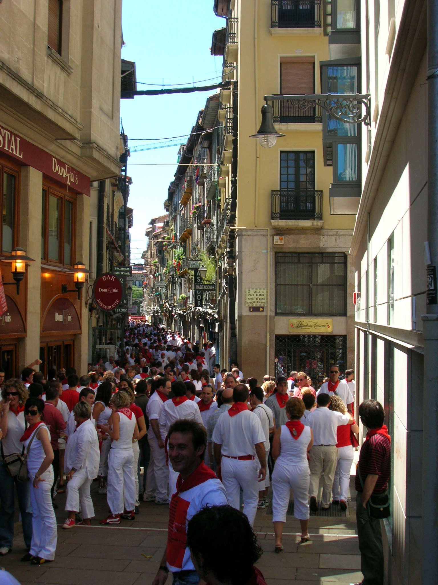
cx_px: 219
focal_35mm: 50
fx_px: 844
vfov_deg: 38.2
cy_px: 292
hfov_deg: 29.1
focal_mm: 8.4
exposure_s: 1/99.4
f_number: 5.6
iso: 50
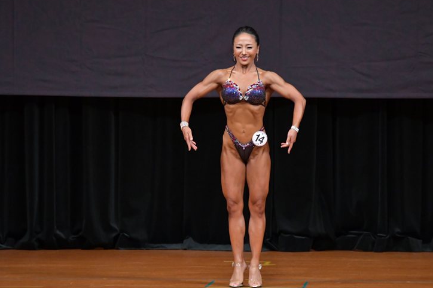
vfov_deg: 4.5
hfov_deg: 6.8
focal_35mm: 305
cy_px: 146
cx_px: 222
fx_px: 3667
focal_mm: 190
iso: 4000
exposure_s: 1/400
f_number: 5.6
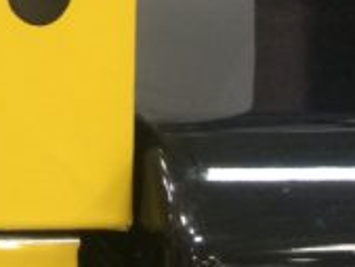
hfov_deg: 12.5
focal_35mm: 132
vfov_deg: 10.3
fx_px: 1355
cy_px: -288
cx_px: -431
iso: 125
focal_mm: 4.15
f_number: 2.2
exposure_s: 1/30
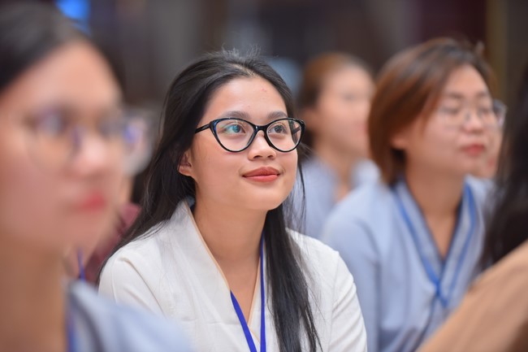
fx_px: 2053
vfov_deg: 9.8
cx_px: 264
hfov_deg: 14.7
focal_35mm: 140
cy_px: 176
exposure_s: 1/80
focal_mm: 140
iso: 800
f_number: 2.8
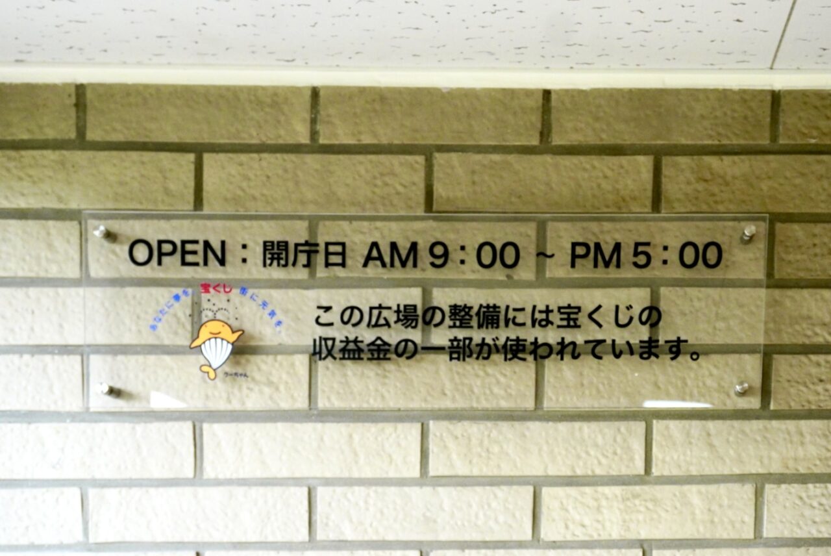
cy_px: 278
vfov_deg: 32.0
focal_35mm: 42
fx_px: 970
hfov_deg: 46.4
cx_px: 416
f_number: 5.6
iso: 800
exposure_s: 1/160
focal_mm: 28
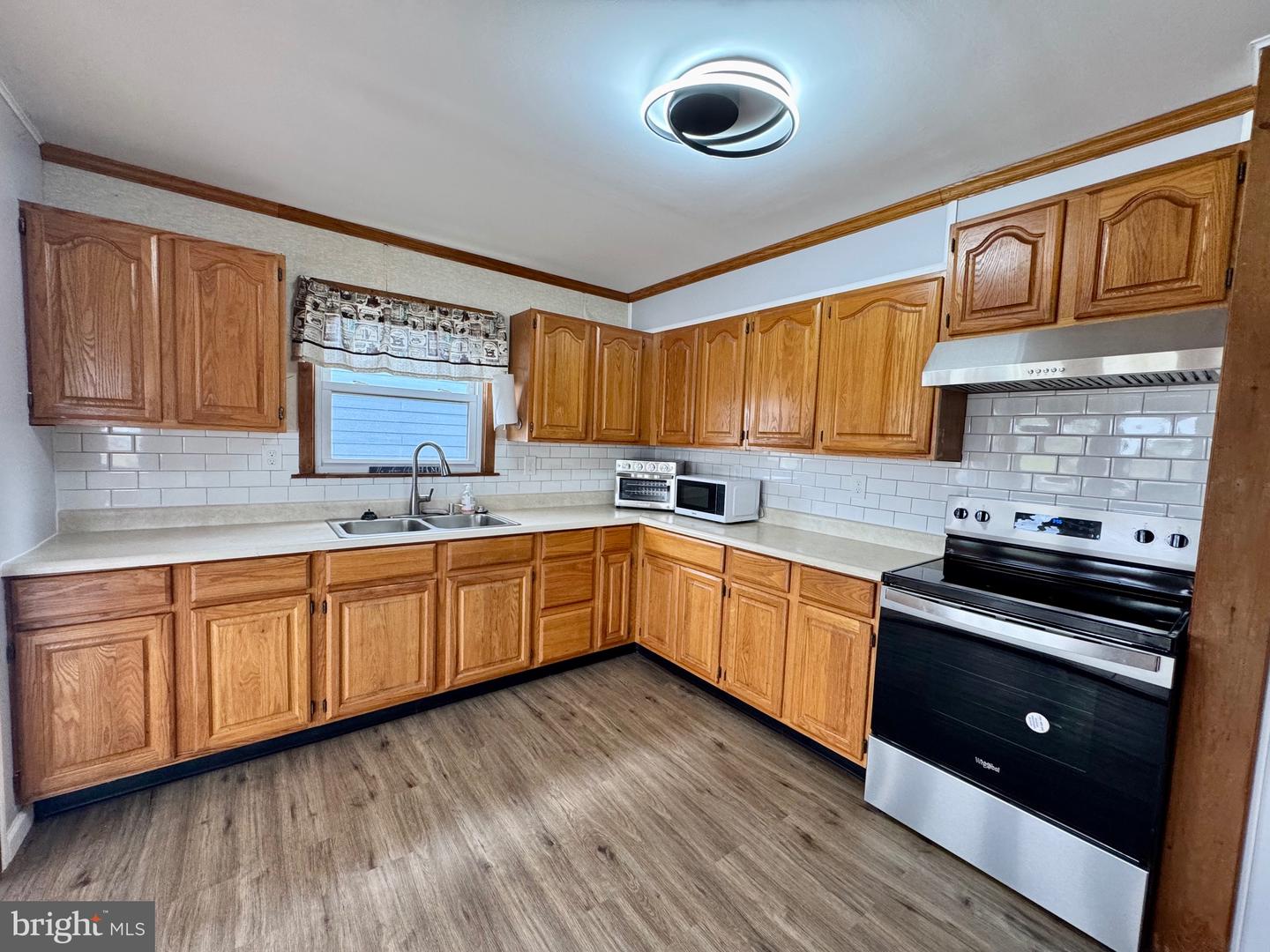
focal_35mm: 14
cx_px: 635
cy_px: 476
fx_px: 514
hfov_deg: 102.1
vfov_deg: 85.7
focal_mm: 2.22
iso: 200
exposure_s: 1/120
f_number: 2.2
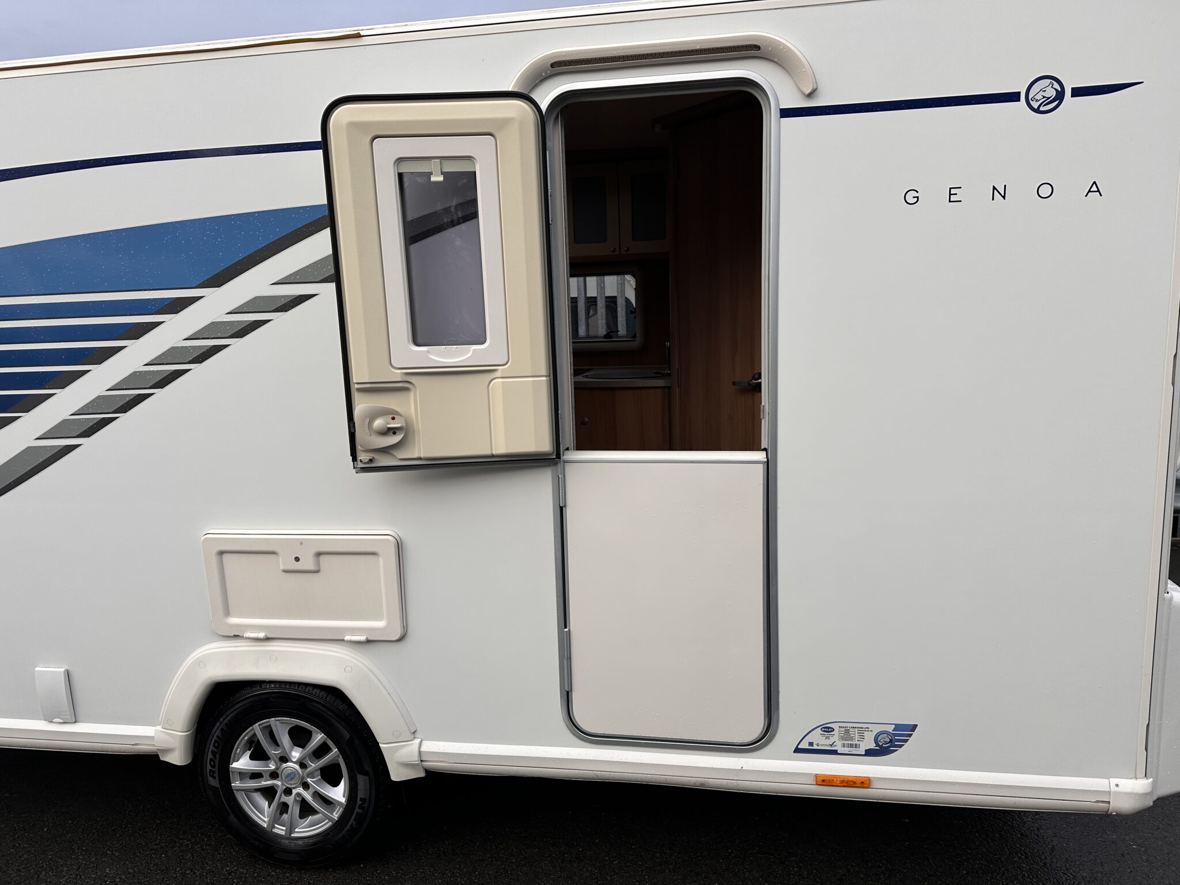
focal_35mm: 24
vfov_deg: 56.8
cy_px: 442
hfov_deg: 71.6
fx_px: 818
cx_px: 590
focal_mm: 6.86
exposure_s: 1/1453
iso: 80
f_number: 1.78
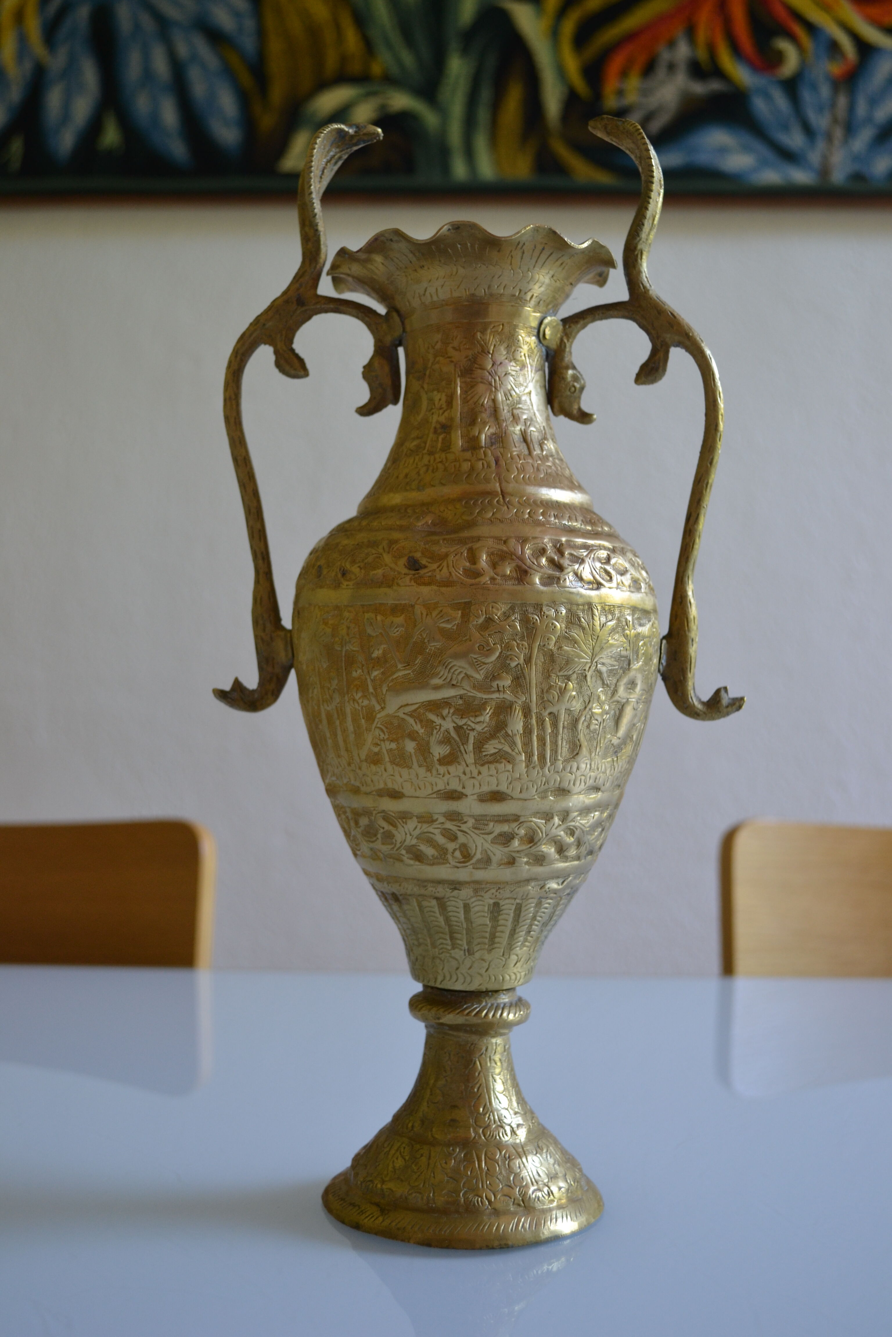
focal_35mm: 42
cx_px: 446
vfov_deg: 46.4
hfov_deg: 31.9
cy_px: 668
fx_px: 1561
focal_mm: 28
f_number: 4.5
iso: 400
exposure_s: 1/50
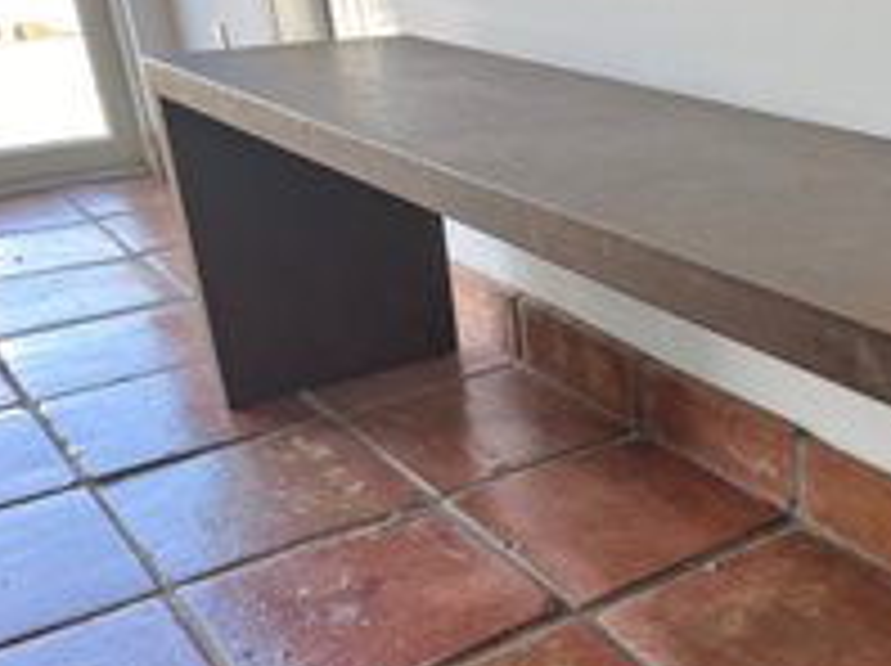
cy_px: 484
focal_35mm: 45
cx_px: 727
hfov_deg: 40.2
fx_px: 1157
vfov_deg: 31.6
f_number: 1.5
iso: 64
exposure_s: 1/120
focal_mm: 5.7
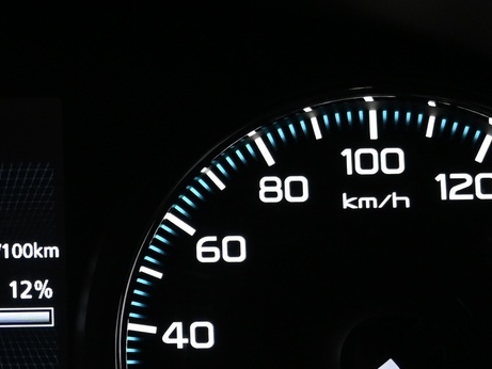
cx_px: -69
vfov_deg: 14.8
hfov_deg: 18.9
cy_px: 350
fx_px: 1405
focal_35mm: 99
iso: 800
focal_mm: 19.5
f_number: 3.8
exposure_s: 1/50
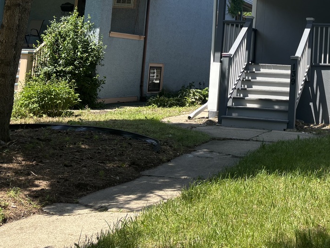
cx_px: 325
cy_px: 10
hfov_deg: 32.8
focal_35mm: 54
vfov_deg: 25.9
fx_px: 515
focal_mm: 5.96
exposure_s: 1/1499
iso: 50
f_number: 1.6
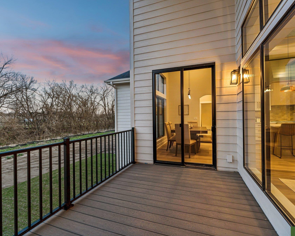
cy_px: 117
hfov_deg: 93.1
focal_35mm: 16
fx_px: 140
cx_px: 152
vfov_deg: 80.4
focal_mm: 14
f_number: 6.3
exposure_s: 1/13
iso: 200
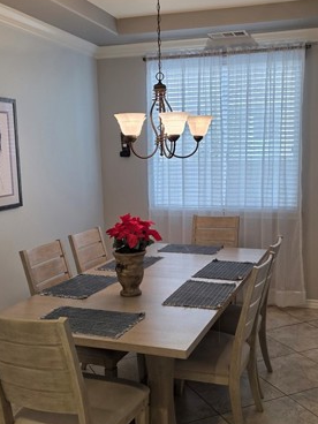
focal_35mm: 40
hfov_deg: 35.9
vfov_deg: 46.7
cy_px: 232
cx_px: 180
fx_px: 490
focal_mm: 6.3
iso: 100
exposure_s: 1/120
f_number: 1.7
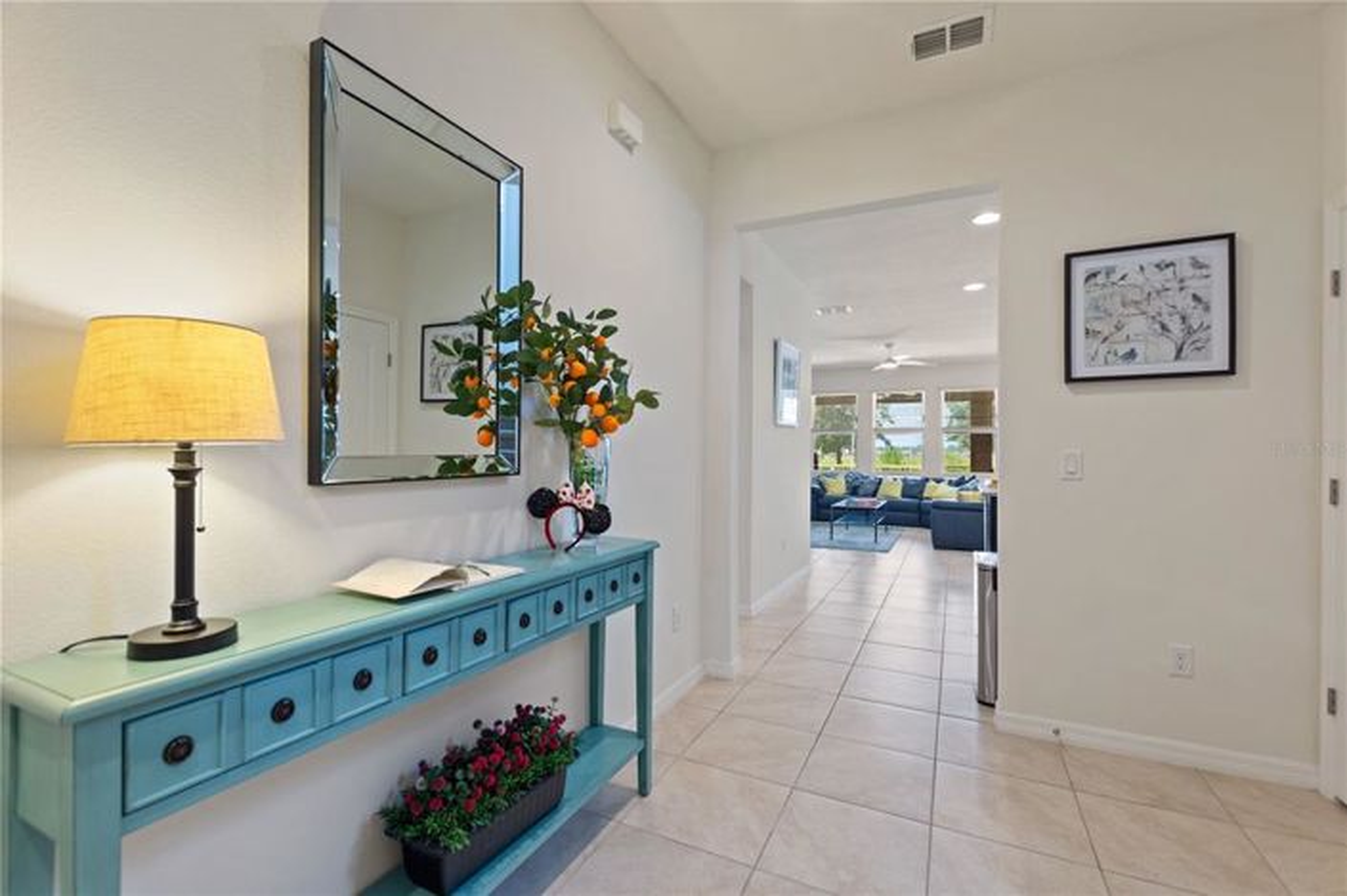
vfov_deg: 77.2
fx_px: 561
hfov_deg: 100.4
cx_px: 674
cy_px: 448
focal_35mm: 15
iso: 400
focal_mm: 10
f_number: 4.5
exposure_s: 1/6
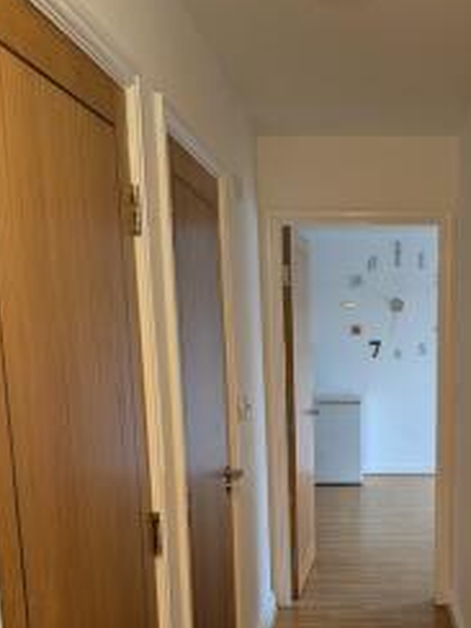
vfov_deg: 42.1
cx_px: 391
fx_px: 780
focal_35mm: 43
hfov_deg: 32.5
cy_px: 493
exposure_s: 1/25
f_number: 1.7
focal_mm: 4.53
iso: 84
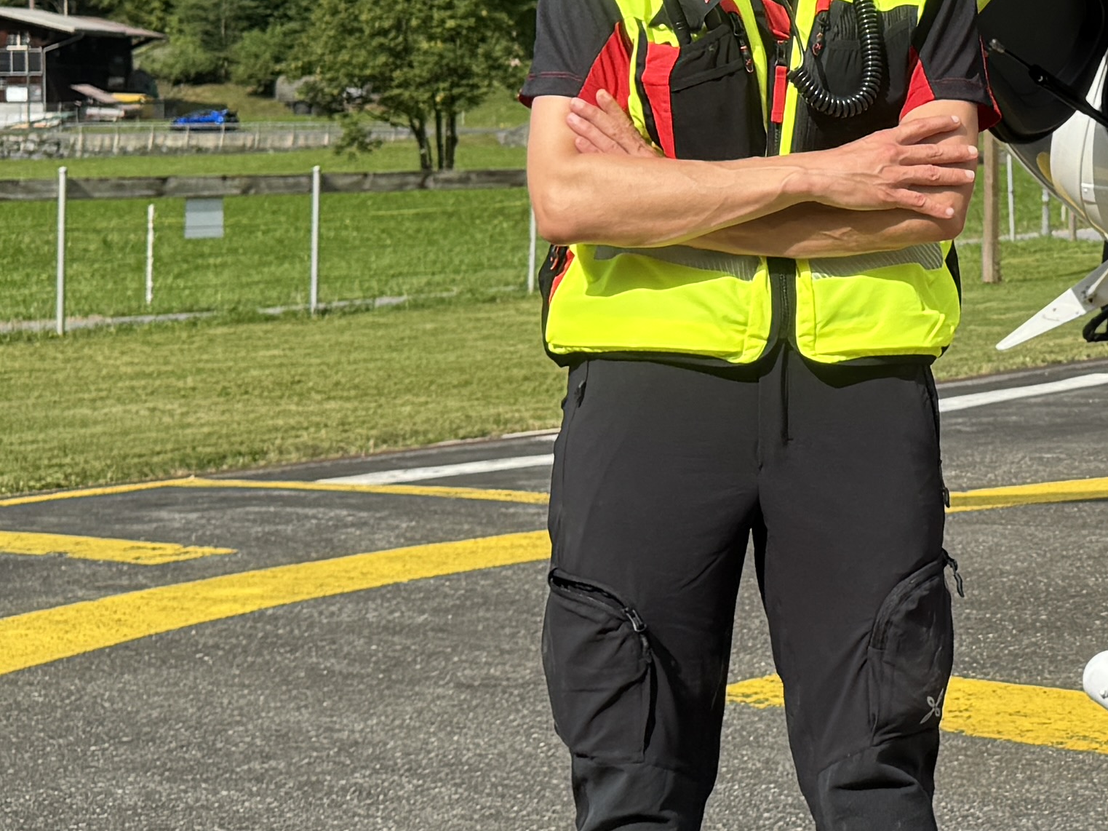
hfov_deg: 20.2
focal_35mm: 90
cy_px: 149
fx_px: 2881
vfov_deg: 16.3
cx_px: 1391
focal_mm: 6.76
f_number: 1.78
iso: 80
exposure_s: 1/3247
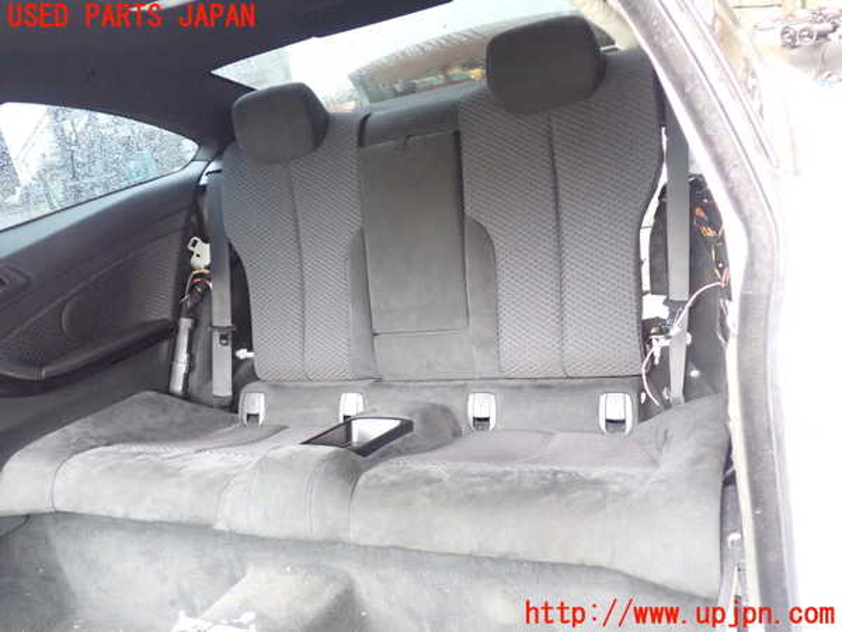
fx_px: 730
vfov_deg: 46.8
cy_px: 316
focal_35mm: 30
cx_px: 421
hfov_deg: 60.0
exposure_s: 1/25
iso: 800
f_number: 2.3
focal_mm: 5.4
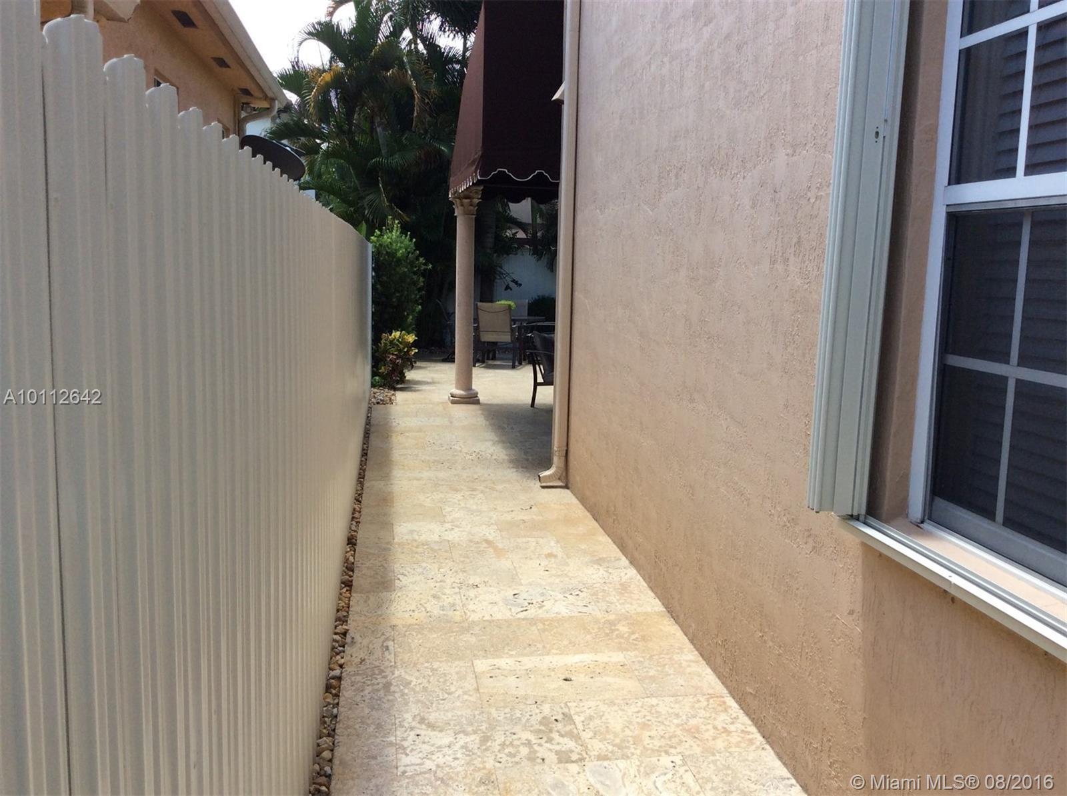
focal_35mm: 32
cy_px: 398
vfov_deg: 44.0
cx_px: 534
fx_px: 985
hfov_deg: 56.9
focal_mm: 3.3
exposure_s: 1/635
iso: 32
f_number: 2.4
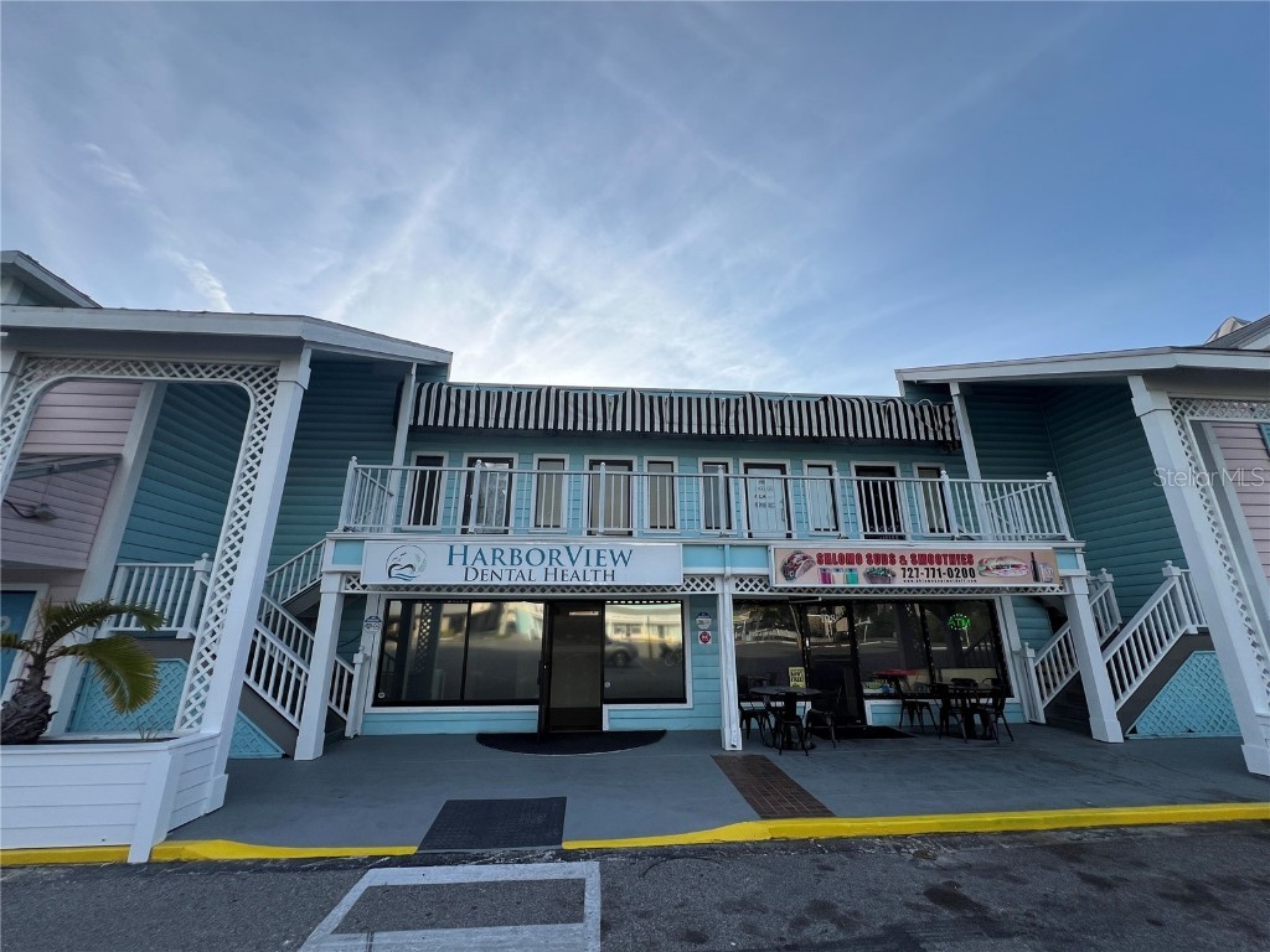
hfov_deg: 106.2
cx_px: 635
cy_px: 476
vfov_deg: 89.9
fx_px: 477
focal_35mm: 13
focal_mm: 1.57
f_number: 1.8
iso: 32
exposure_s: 1/1575
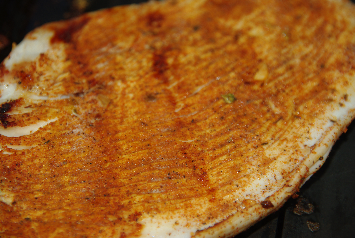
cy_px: 119
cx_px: 178
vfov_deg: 5.9
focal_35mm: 232
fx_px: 2291
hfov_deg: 8.9
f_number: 5.6
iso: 100
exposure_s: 1/180
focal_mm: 155
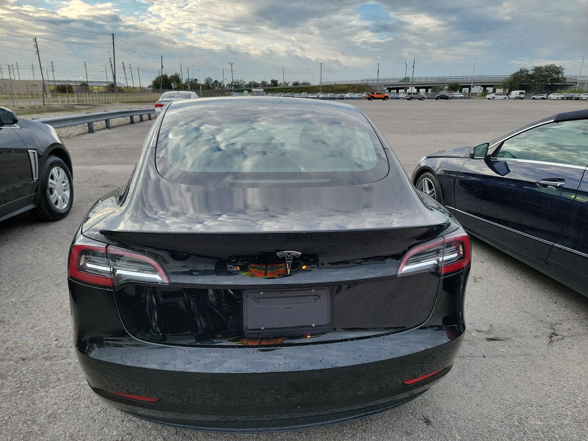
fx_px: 408
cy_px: 220
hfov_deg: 71.6
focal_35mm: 24
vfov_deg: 56.8
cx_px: 294
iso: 50
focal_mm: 6.7
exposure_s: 1/190
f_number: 1.8
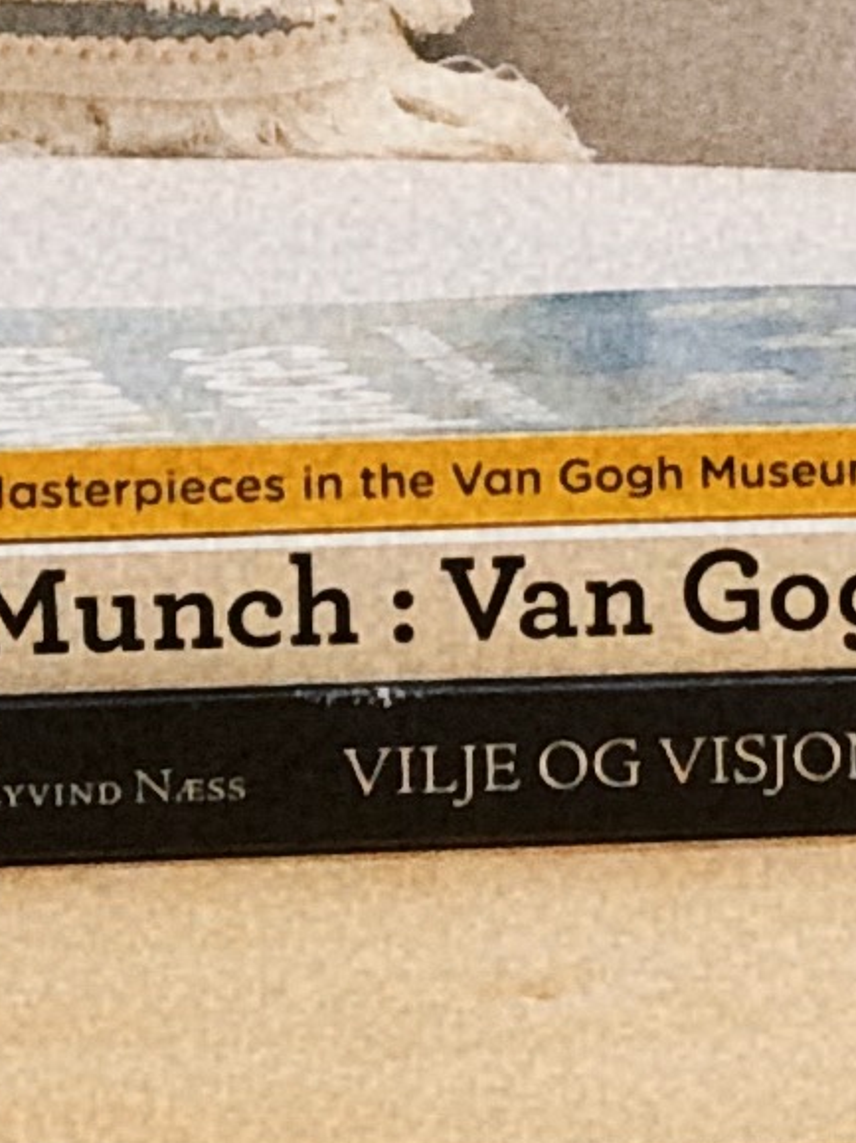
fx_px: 11977
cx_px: 2706
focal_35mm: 363
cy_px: 488
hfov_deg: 4.0
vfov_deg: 5.5
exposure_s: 1/30
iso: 125
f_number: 2.4
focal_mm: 6
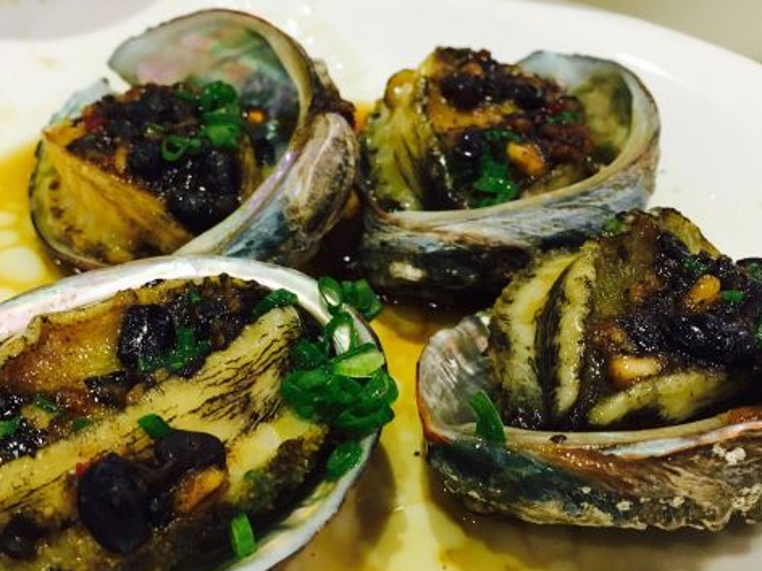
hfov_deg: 43.6
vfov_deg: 33.6
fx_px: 947
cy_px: 315
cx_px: 292
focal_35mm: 43
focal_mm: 4.15
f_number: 2.2
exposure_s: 1/33
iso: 125
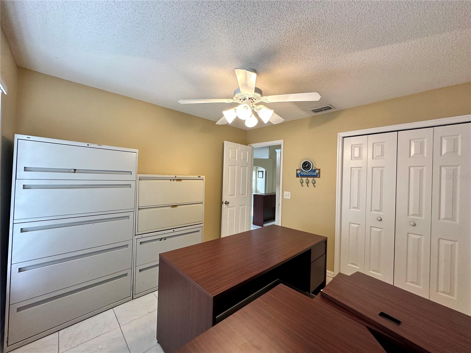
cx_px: 236
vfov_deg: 85.7
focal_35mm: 14
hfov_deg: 102.1
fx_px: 190
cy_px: 176
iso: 250
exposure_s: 1/60
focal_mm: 2.22
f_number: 2.2
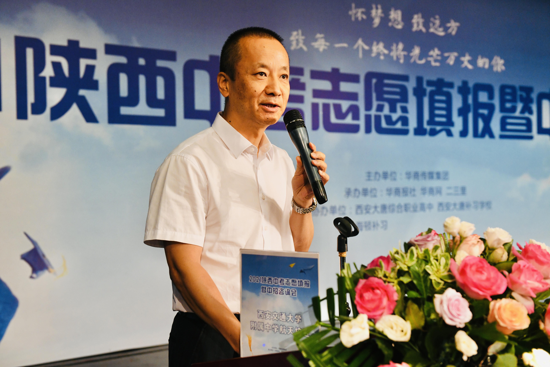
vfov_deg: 27.0
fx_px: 764
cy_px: 184
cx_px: 275
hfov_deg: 39.6
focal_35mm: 50
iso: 3200
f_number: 4.5
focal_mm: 50
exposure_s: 1/80
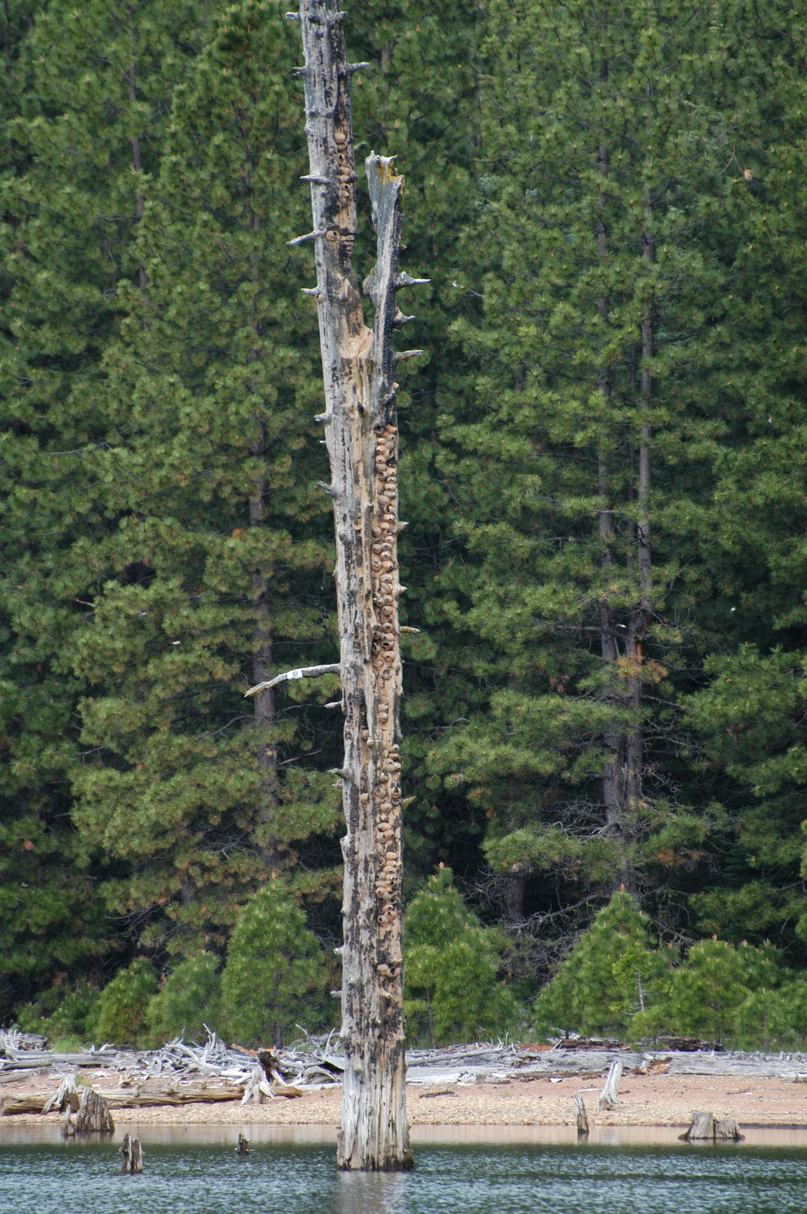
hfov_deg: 3.0
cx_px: 404
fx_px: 15158
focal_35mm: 450
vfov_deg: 4.6
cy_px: 607
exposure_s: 1/320
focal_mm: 300
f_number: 5.6
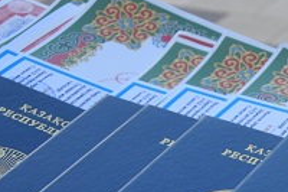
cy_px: 280
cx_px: 403
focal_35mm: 126
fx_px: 1007
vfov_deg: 10.5
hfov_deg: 15.3
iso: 800
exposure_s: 1/1000
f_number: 5.6
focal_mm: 24
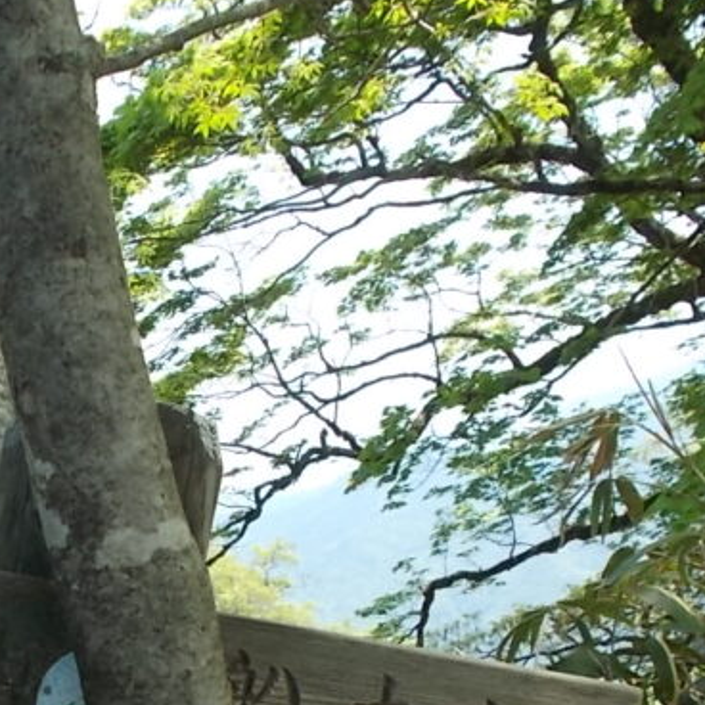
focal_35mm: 64
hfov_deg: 25.6
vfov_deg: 25.5
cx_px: 0
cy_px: 709
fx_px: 1475
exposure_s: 1/200
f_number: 3.2
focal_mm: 4.6
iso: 80
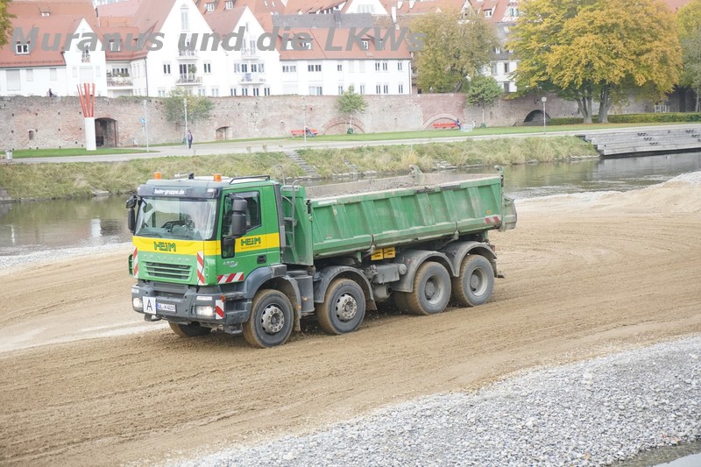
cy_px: 234
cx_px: 350
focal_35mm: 70
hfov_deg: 28.7
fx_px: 1372
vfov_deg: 19.3
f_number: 5.6
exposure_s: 1/3200
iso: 4000
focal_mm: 47
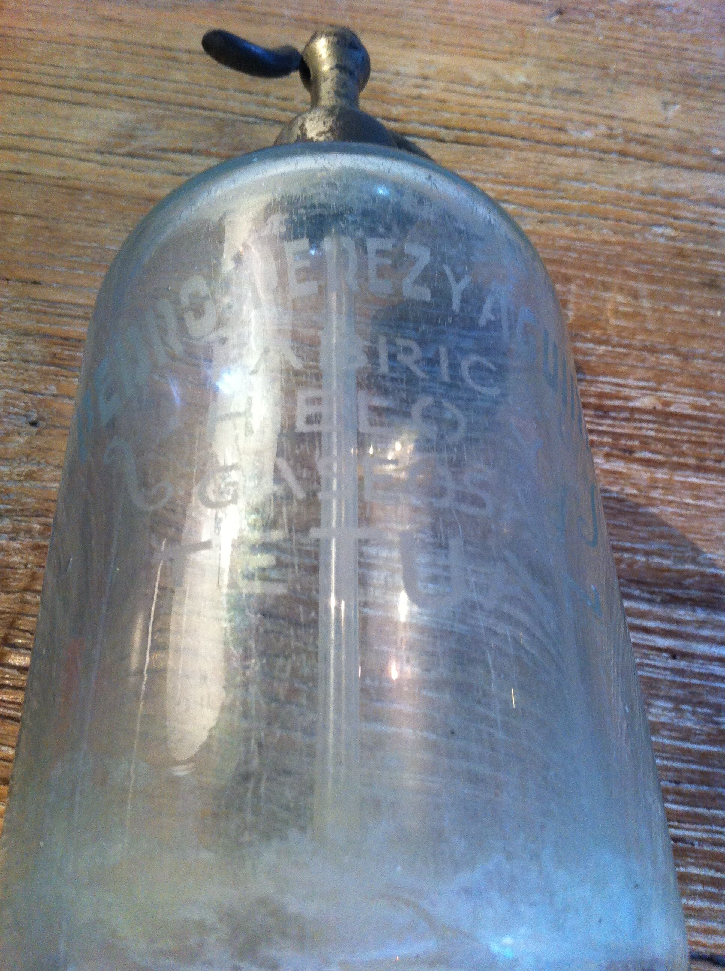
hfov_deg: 40.6
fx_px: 980
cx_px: 362
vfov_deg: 52.7
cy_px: 486
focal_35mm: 35
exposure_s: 1/15
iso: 125
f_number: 2.8
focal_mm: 3.85
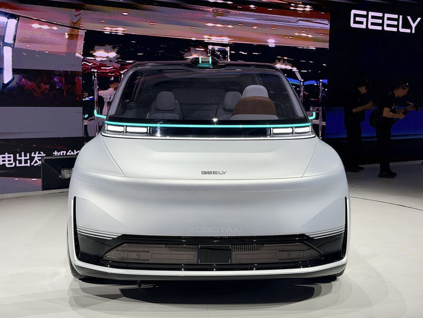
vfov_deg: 30.3
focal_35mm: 48
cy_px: 159
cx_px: 212
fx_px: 587
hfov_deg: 39.6
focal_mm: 6.76
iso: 64
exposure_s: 1/278
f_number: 1.78
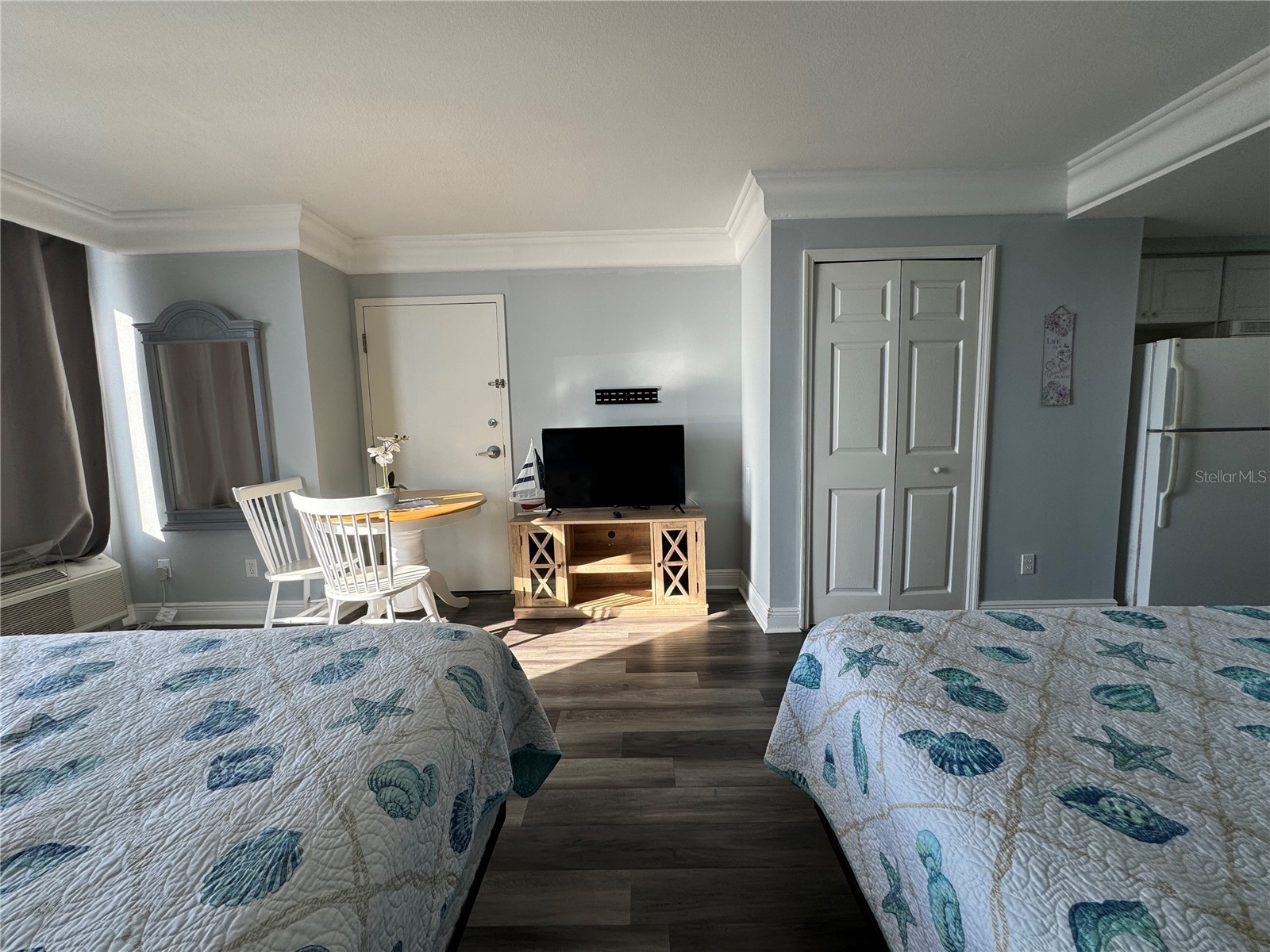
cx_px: 635
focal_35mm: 14
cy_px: 476
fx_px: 514
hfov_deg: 102.1
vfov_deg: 85.7
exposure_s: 1/99
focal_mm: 2.22
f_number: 2.2
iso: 40
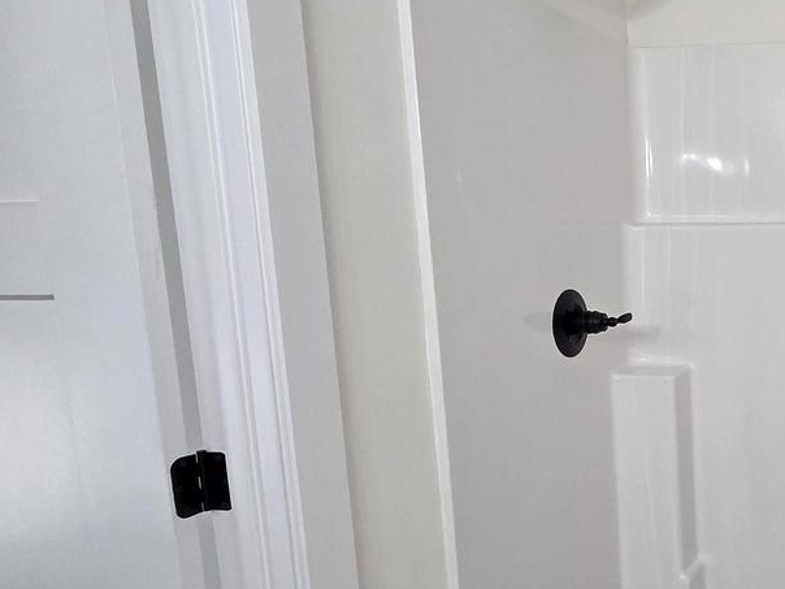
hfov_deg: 44.7
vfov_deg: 45.4
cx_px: 859
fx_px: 703
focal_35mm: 31
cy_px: 319
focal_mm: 2.2
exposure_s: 1/120
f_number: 2.2
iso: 200
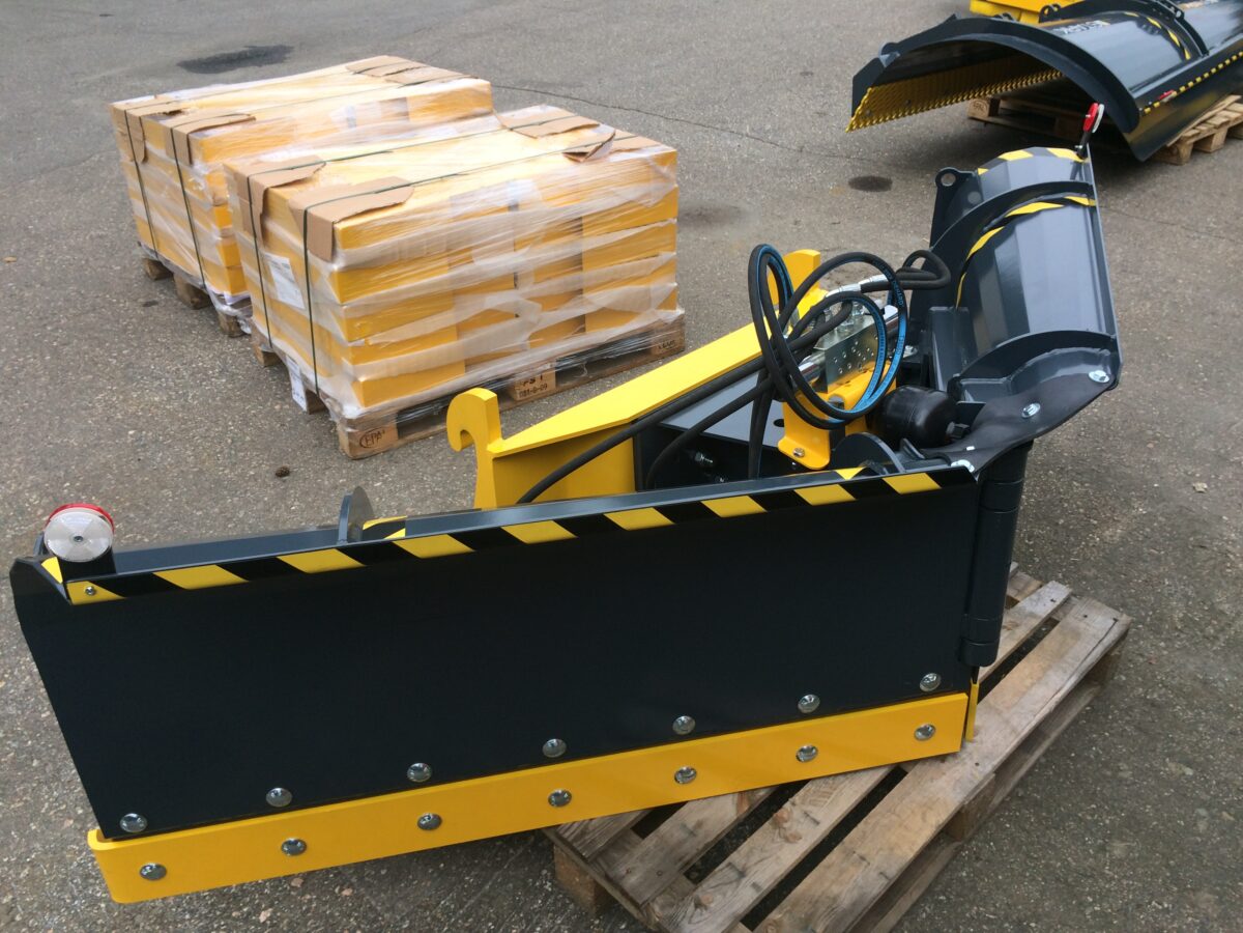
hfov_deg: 61.7
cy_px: 466
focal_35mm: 29
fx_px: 1041
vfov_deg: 48.2
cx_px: 622
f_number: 2.2
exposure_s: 1/578
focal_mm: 4.15
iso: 32
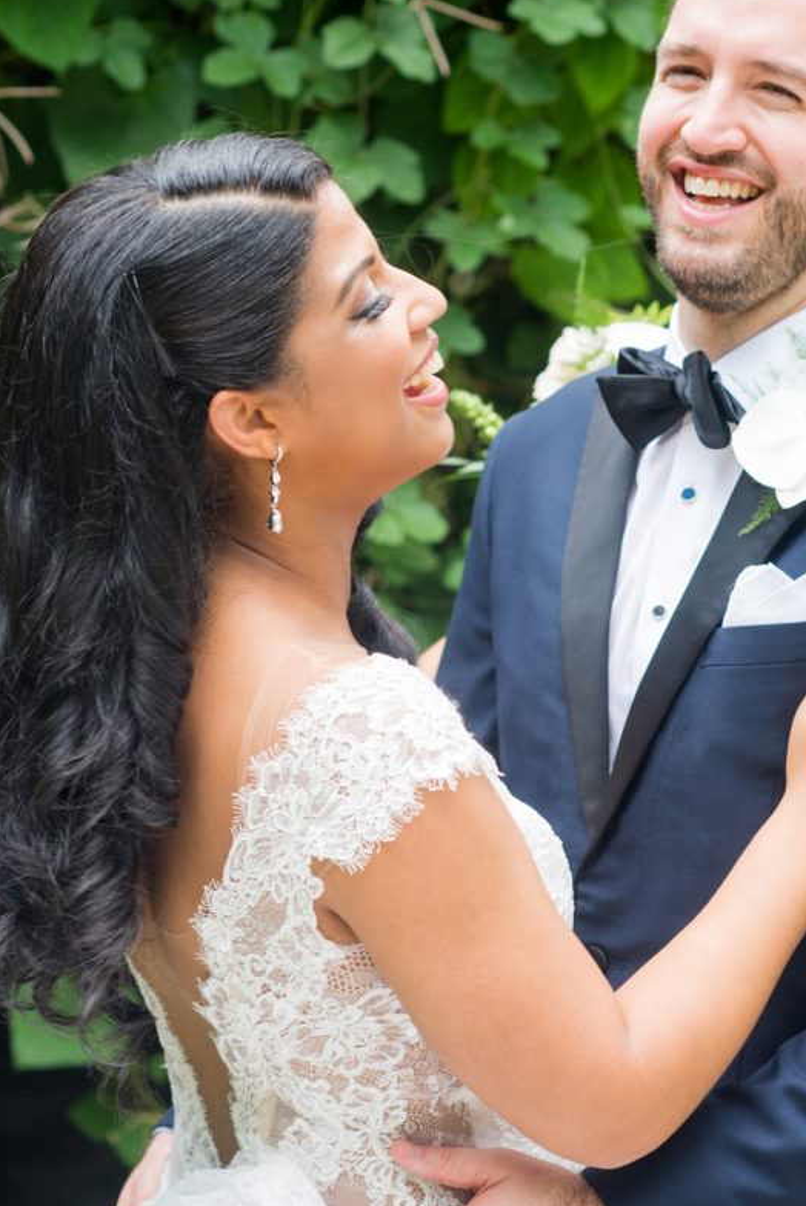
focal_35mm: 111
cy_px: 632
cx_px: 423
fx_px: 3721
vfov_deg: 18.4
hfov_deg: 12.4
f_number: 4
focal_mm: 85
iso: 250
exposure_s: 1/160
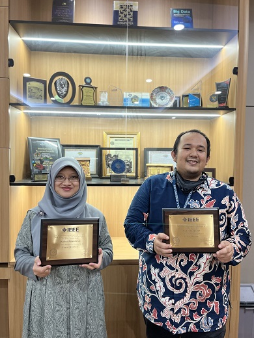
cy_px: 166
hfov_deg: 51.3
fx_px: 264
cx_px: 131
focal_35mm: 27
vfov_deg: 65.3
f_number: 1.6
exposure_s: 1/50
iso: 125
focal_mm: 5.1
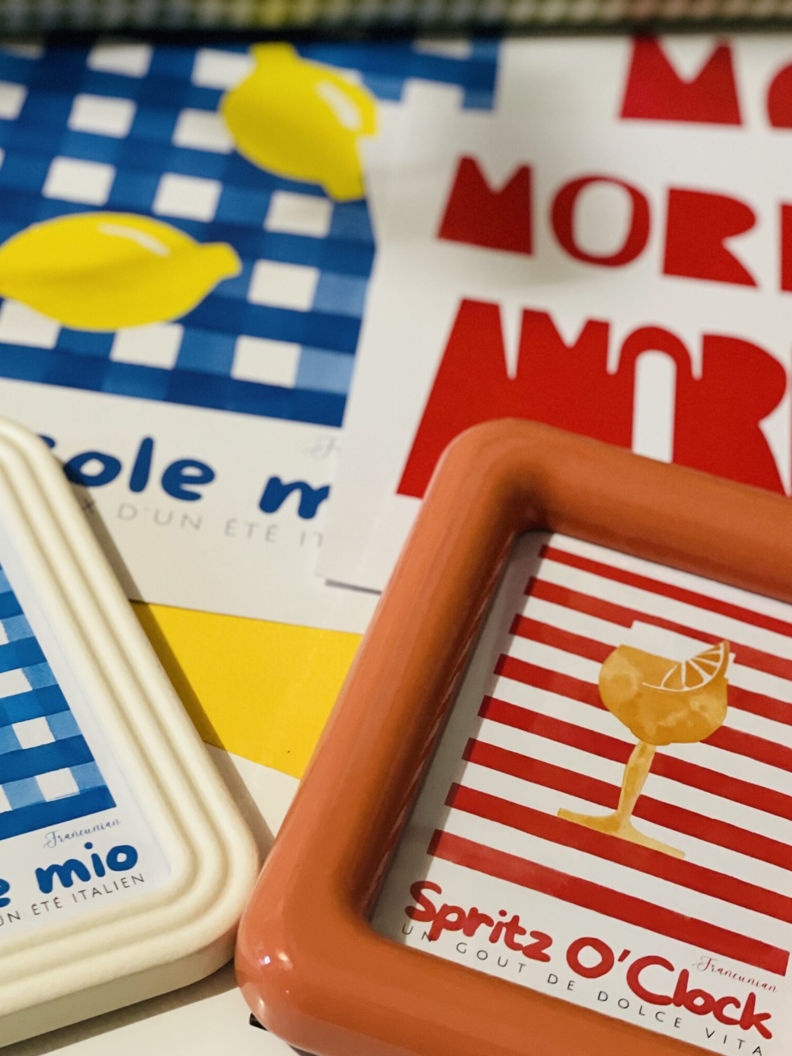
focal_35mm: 74
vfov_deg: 26.3
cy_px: 595
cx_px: 286
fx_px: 2257
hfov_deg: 19.9
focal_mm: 6
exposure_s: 1/33
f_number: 2
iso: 320
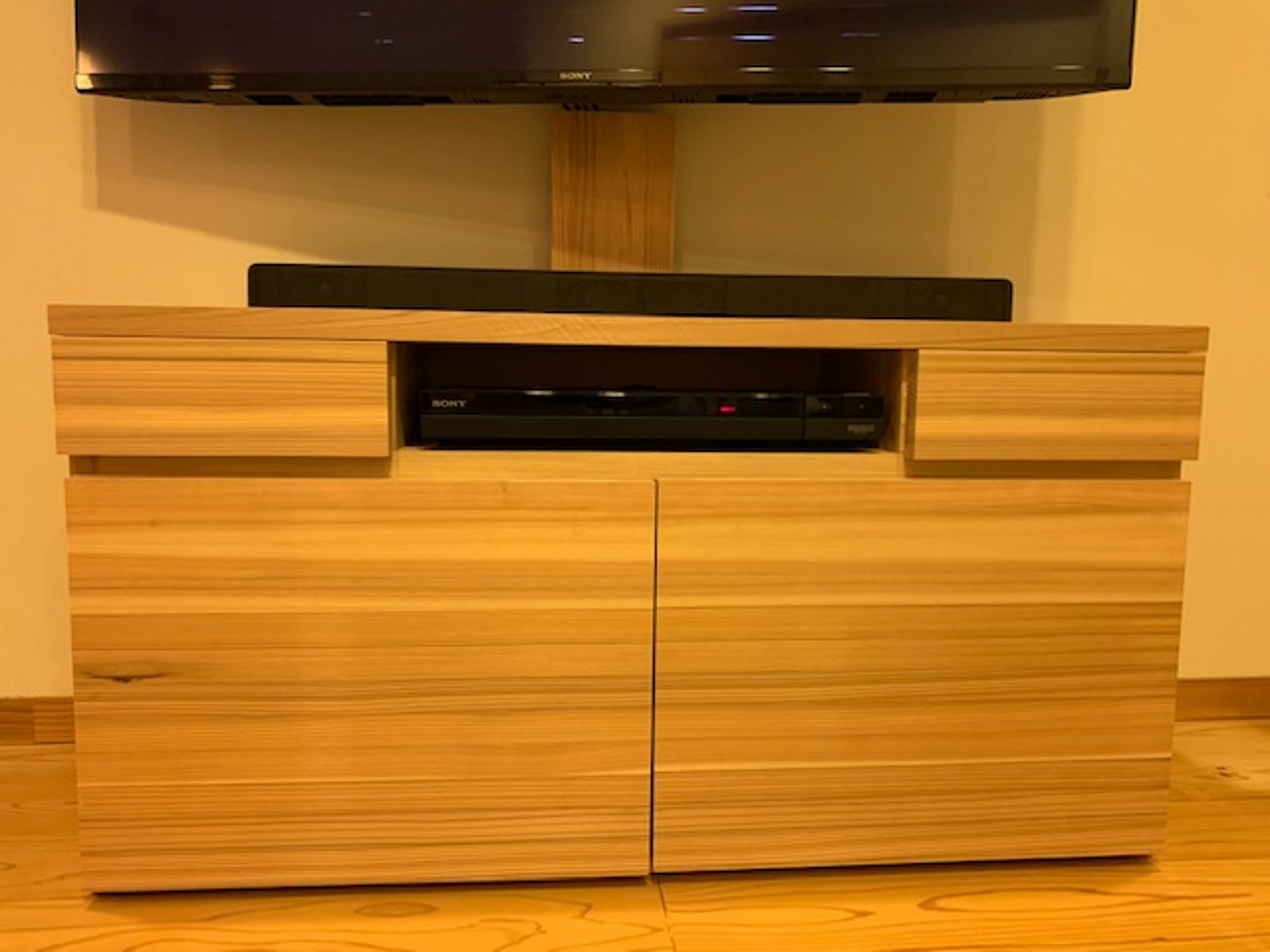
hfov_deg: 67.3
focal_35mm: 26
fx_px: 954
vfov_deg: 53.1
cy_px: 476
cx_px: 635
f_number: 1.8
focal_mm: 4.25
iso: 400
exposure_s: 1/60
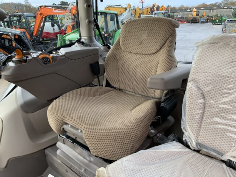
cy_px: 88
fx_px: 198
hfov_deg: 61.7
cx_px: 118
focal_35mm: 29
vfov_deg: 48.2
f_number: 1.8
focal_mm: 3
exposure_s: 1/122
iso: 32
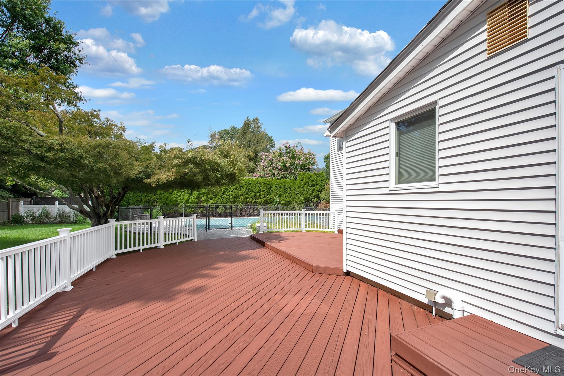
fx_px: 219
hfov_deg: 104.2
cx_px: 282
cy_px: 188
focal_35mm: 14
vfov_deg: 81.2
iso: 400
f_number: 3.5
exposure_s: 1/4000
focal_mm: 14
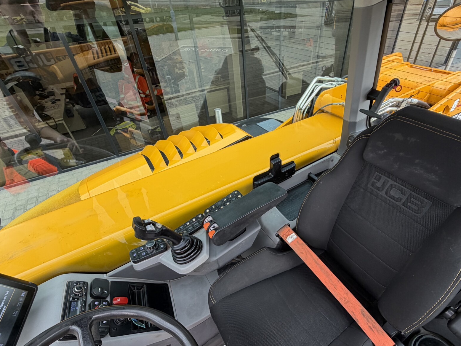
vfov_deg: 70.9
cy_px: 205
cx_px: 251
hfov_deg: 87.5
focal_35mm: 18
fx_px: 240
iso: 80
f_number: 2.2
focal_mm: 2.22
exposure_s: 1/121
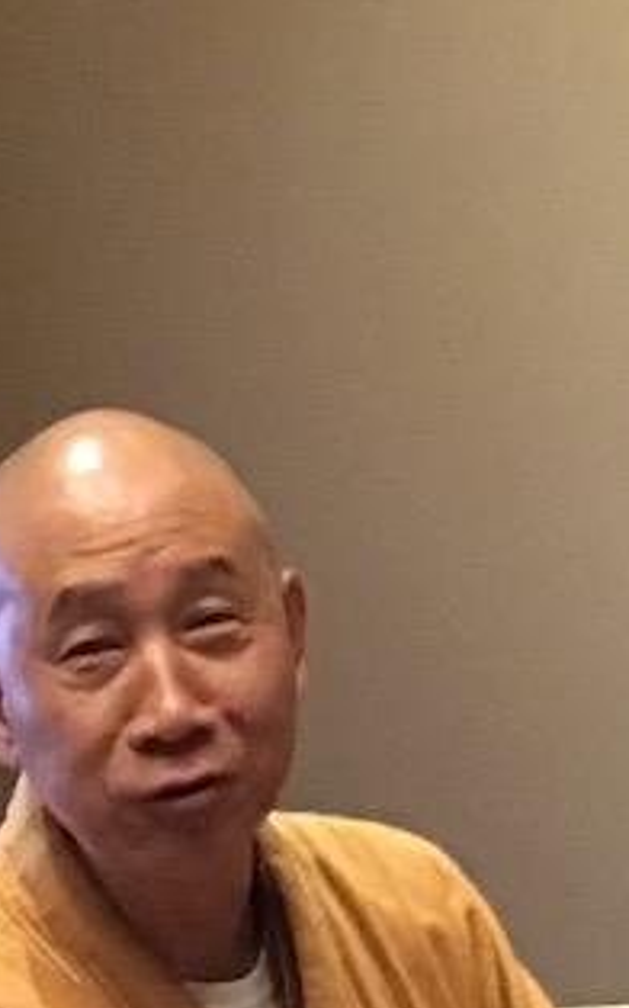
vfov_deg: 19.0
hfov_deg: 12.1
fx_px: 2965
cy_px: 867
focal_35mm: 108
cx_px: 383
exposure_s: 1/17
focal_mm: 2.87
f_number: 2.2
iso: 320
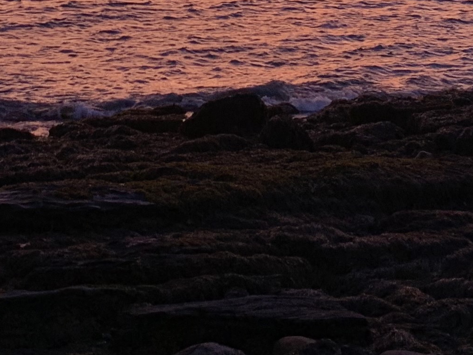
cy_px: -271
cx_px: 186
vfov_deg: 13.0
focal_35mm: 104
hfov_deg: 18.9
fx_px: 1421
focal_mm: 4.25
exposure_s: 1/121
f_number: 1.8
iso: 64
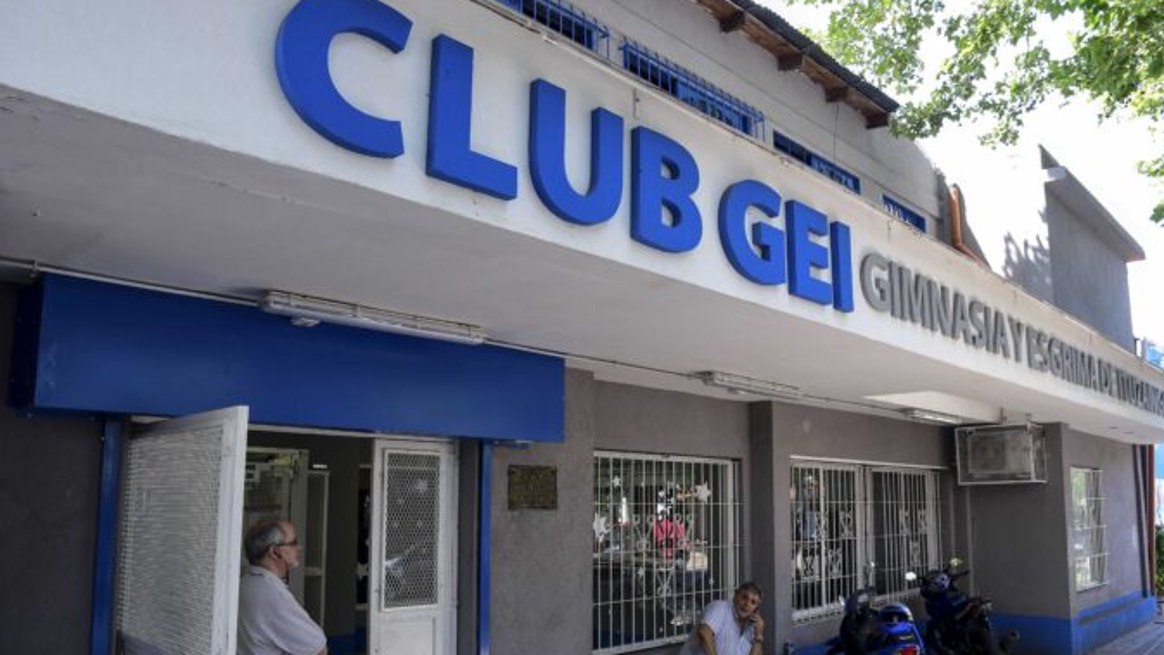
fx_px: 803
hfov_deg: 71.9
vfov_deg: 44.2
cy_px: 396
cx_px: 588
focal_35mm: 26
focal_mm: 16
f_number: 6.3
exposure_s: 1/125
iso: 400
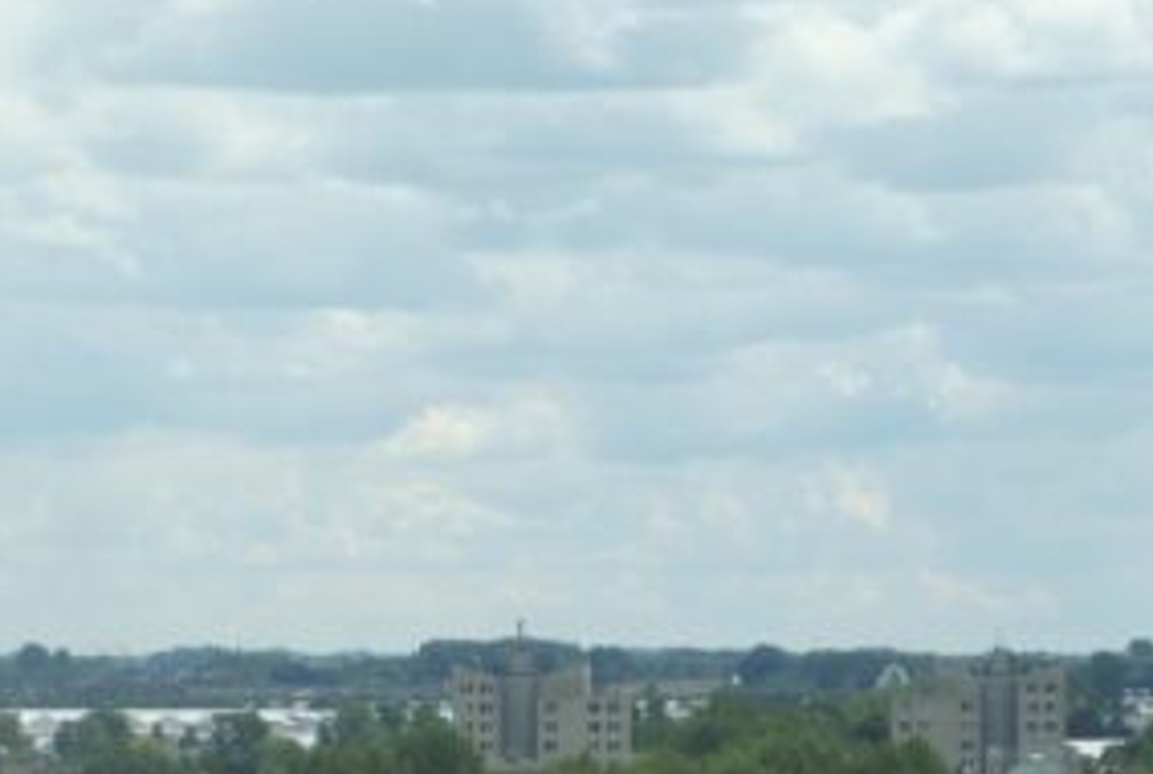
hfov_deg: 5.9
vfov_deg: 3.9
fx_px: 11233
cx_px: 945
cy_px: 790
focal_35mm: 350
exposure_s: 1/250
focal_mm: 110
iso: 100
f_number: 8
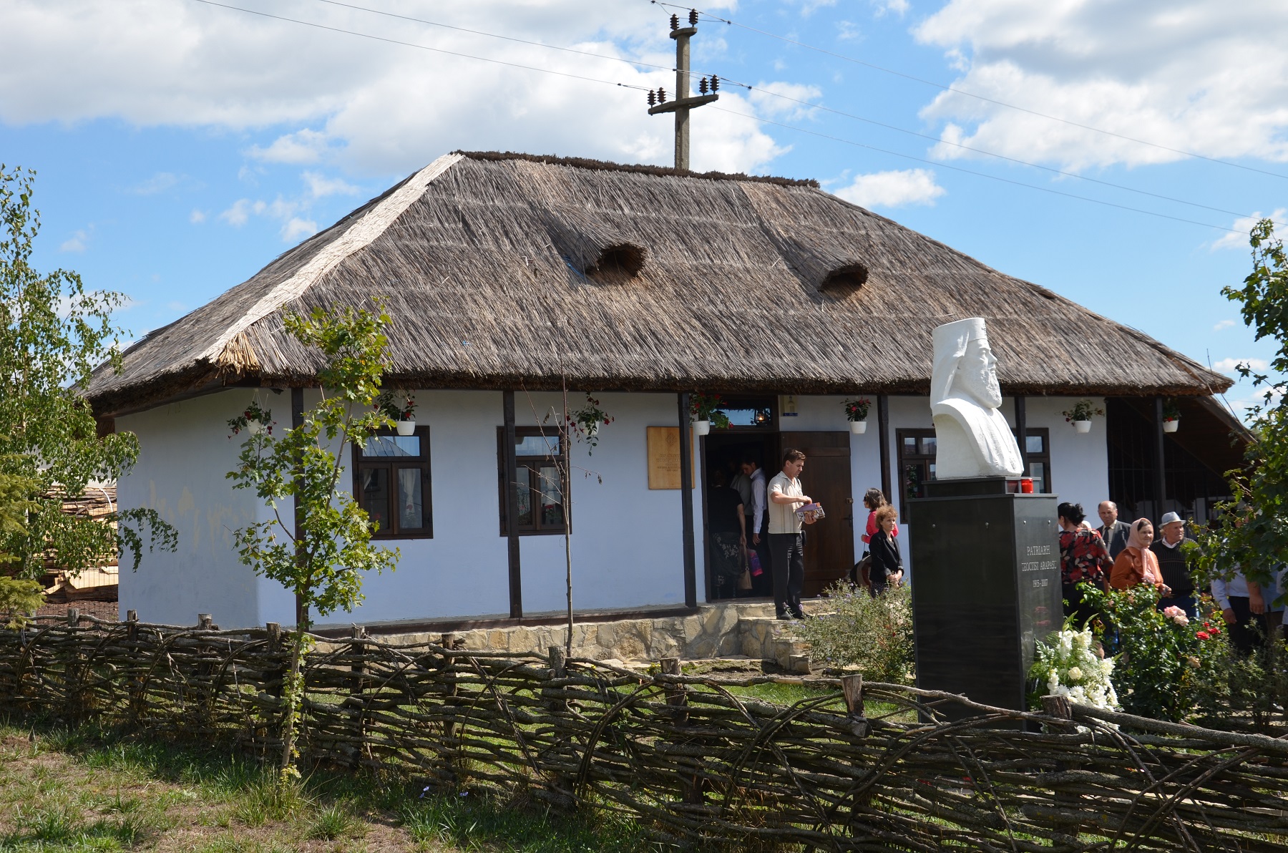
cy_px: 426
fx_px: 1821
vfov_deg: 26.4
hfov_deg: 39.0
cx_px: 644
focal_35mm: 51
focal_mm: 34
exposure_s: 1/250
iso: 125
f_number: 8
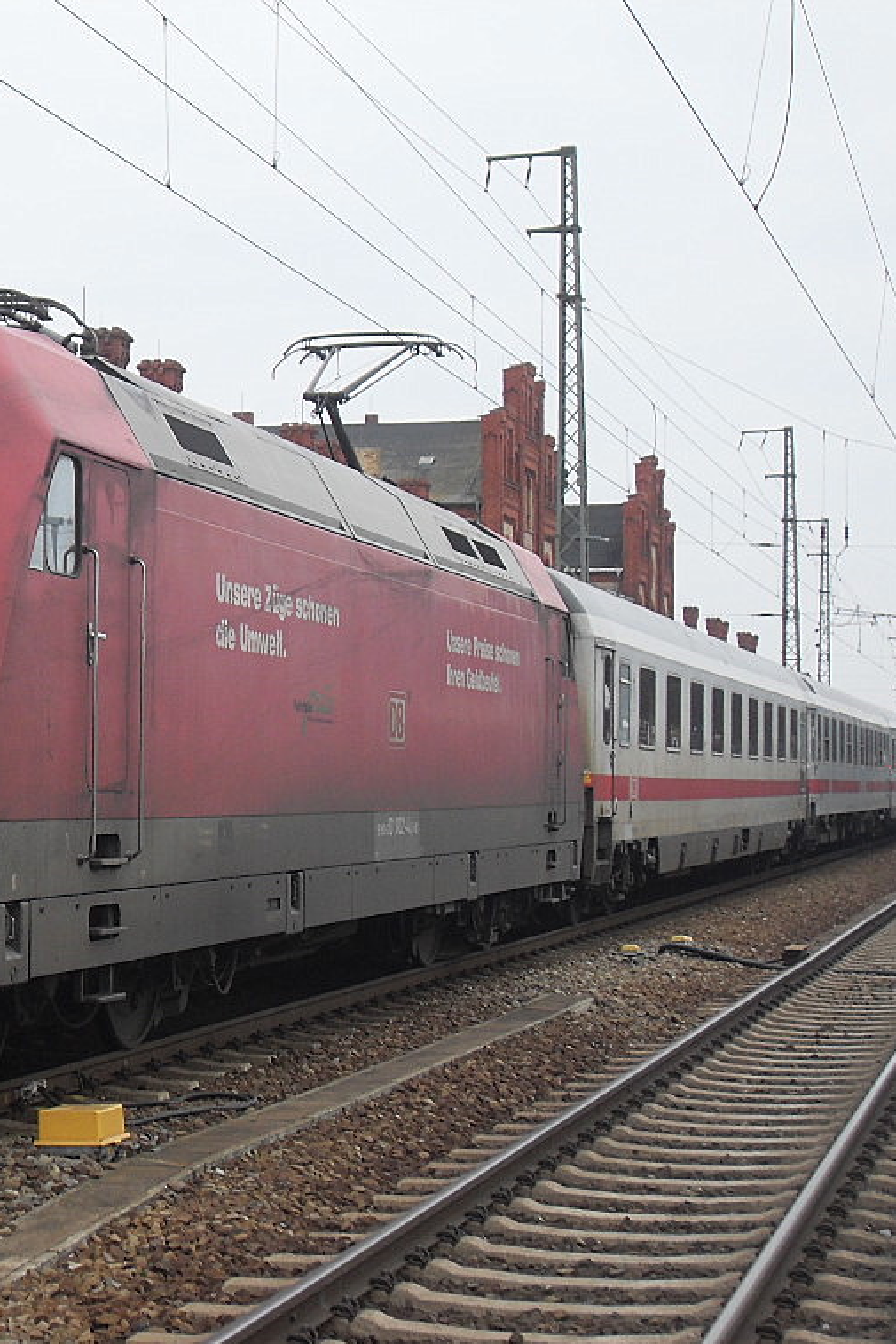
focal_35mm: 83
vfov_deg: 24.5
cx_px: 193
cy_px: 680
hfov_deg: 16.4
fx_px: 3097
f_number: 3.7
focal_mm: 10.1
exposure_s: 1/125
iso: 100
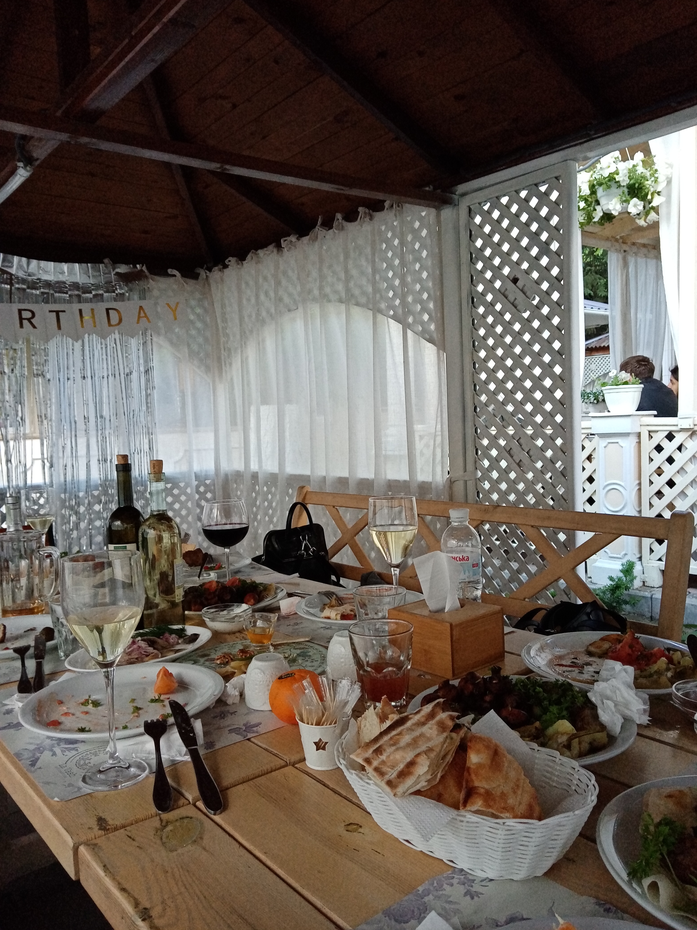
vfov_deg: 67.3
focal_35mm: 26
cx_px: 348
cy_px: 465
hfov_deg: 53.1
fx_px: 698
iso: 378
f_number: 1.8
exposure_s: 1/33.3
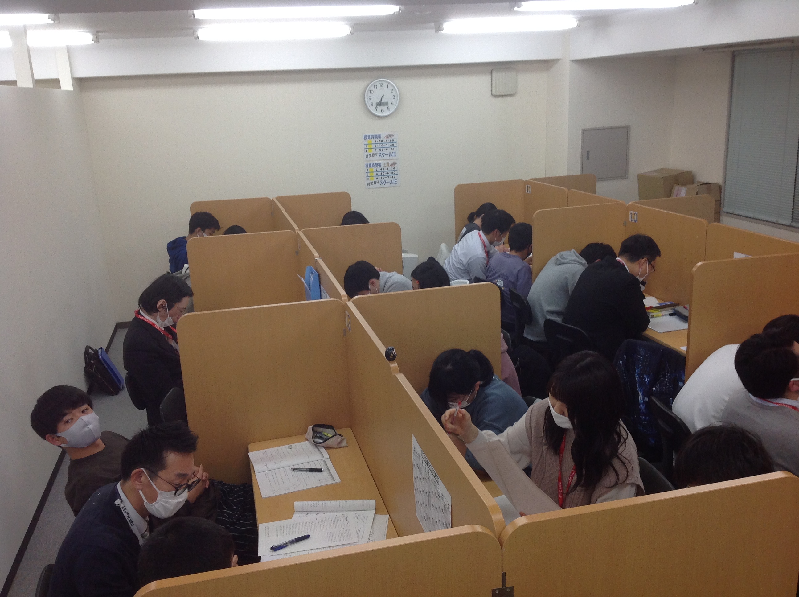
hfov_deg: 52.7
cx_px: 400
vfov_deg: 40.6
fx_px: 807
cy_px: 298
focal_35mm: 35
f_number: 2.4
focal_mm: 4.28
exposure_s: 1/120
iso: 80
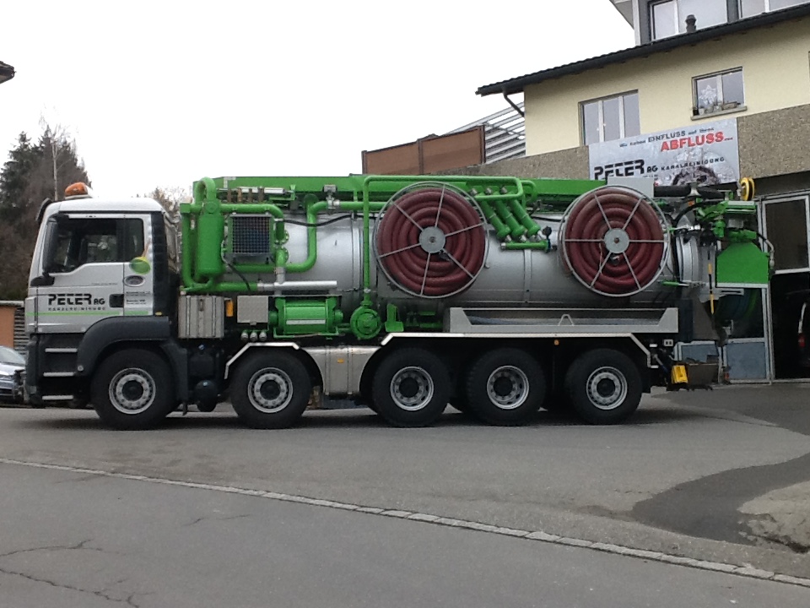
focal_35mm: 44
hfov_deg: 42.9
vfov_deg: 32.9
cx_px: 405
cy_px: 304
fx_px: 1030
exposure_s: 1/357
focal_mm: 2.03
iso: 40
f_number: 2.4
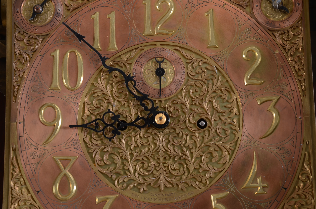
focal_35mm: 93
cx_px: 158
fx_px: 815
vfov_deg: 14.6
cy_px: 104
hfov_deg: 22.0
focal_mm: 62
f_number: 10
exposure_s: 1/125
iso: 125
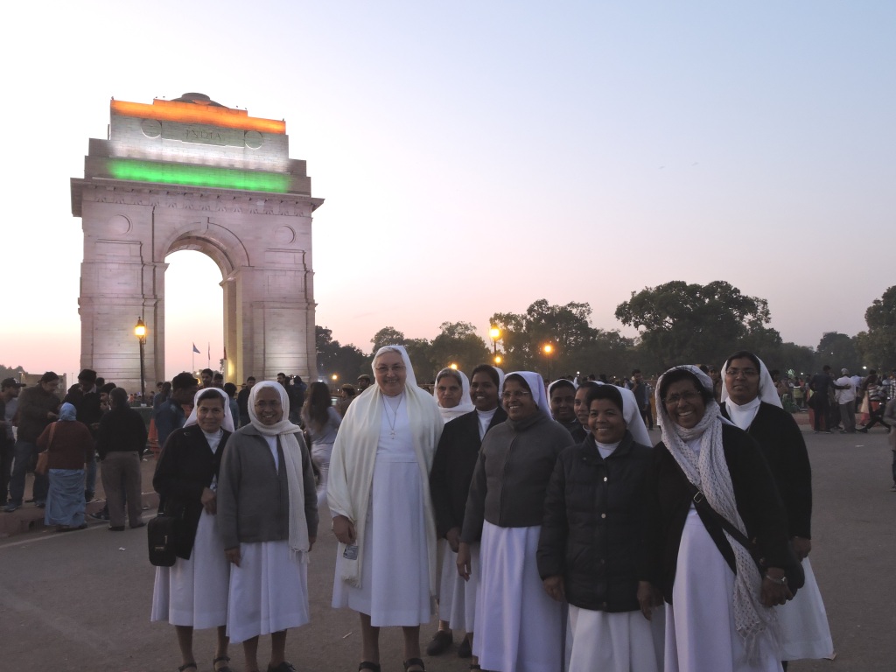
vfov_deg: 46.8
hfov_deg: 60.0
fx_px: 777
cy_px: 336
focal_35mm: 30
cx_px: 448
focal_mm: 5.4
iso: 400
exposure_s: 1/20
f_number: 3.5
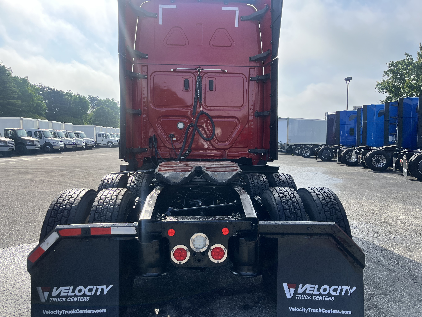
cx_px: 211
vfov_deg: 53.1
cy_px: 158
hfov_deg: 67.3
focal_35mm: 26
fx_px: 317
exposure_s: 1/2632
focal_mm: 5.1
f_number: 1.6
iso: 50
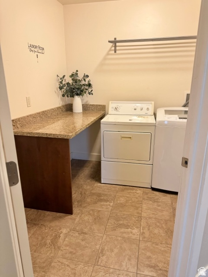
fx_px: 192
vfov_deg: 71.6
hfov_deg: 56.8
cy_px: 138
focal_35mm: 24
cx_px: 104
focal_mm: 6.86
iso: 250
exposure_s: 1/60
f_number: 1.78
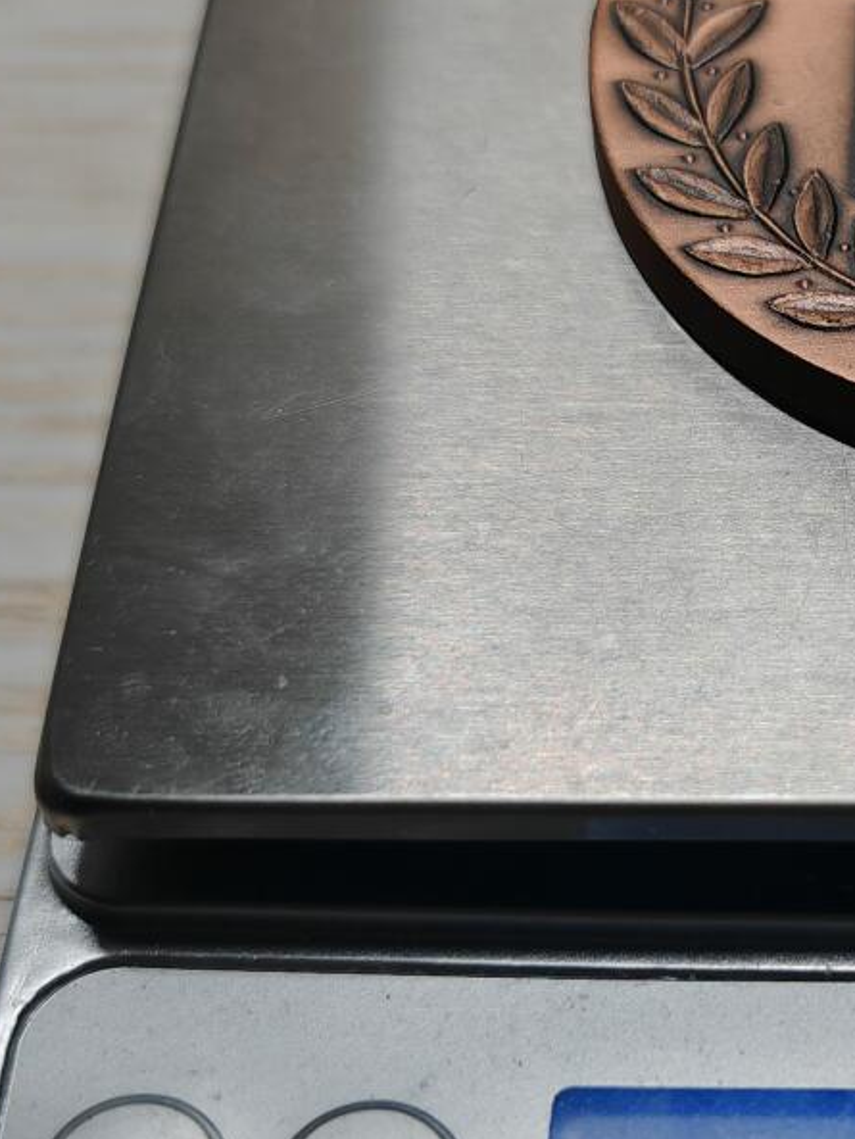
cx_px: 1028
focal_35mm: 82
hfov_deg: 17.2
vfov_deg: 23.8
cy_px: 601
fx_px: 2700
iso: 50
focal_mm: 7.62
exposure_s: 1/100
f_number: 1.6
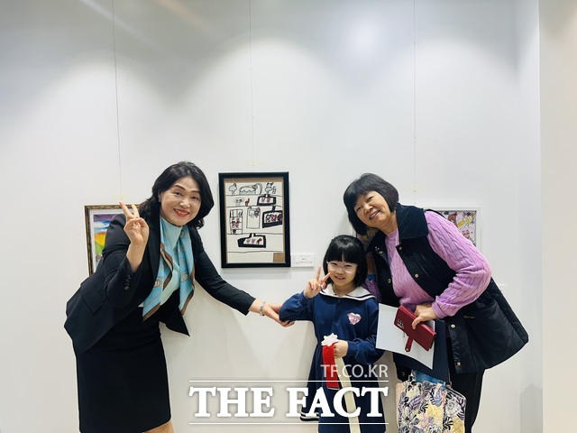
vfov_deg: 56.8
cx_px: 288
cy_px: 216
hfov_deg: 71.6
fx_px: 400
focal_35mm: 24
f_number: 1.78
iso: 64
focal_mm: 6.86
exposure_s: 1/146
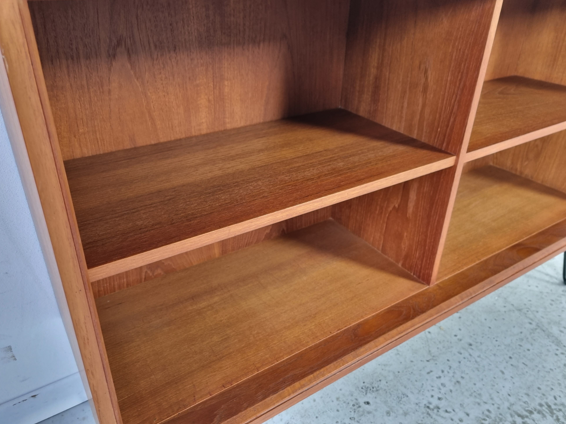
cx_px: 279
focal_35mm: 27
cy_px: 206
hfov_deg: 65.3
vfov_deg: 51.3
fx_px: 441
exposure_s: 1/50
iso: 200
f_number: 1.8
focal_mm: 5.4
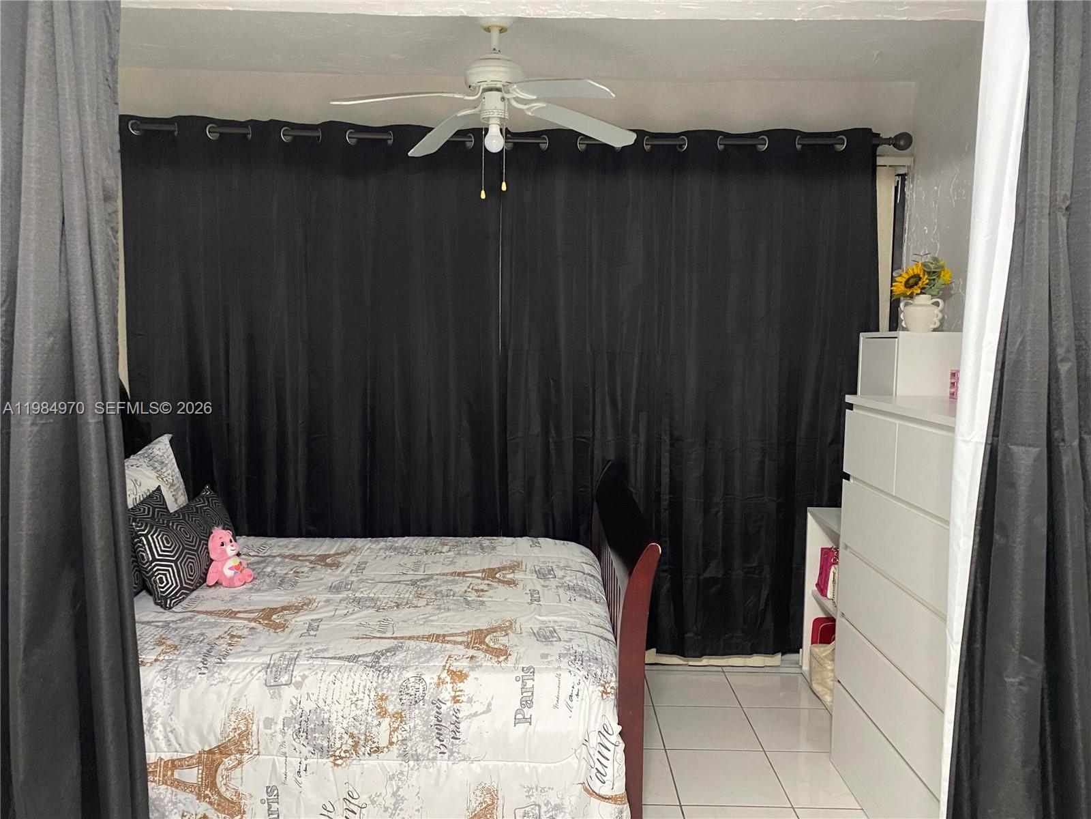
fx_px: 819
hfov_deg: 67.3
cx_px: 546
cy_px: 410
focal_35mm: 26
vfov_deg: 53.1
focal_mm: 4.25
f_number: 1.8
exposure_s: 1/30
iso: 640
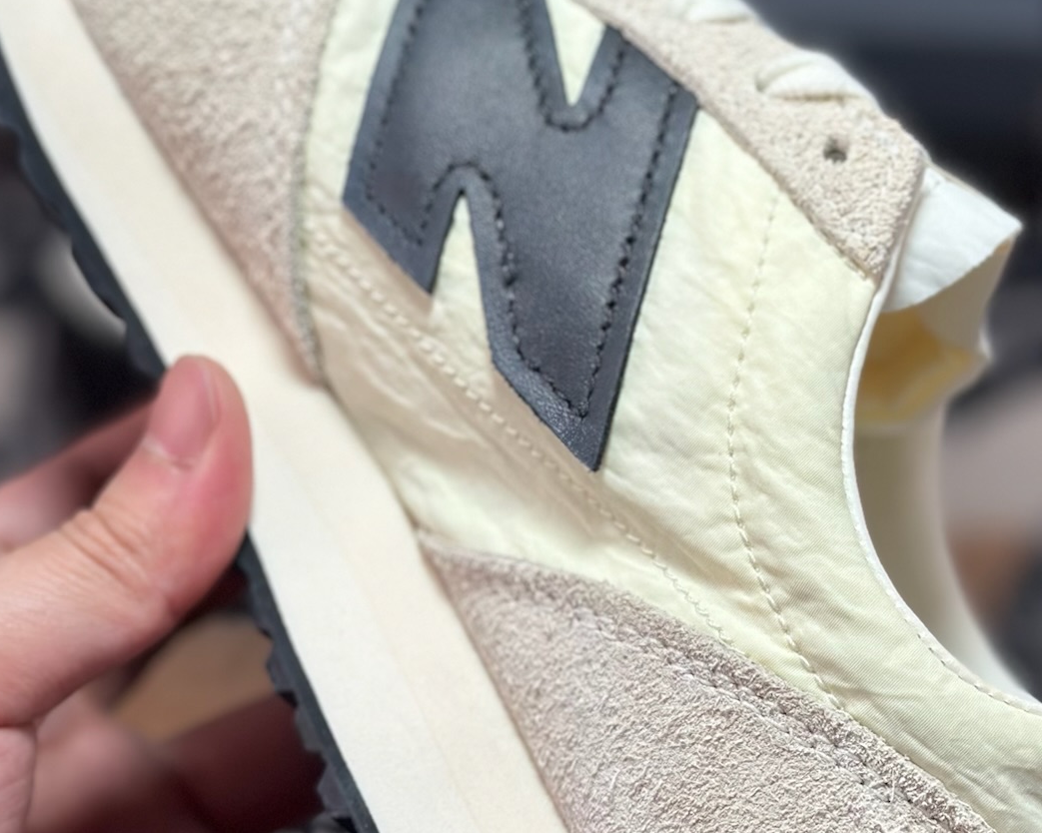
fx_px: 2837
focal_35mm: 92
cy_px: 356
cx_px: 562
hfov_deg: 20.8
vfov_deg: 16.7
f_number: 1.78
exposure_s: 1/1721
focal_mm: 6.86
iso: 80
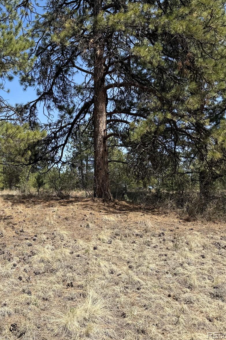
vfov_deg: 55.8
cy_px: 168
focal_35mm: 34
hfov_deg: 36.5
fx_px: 320
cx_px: 23
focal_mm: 6.76
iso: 80
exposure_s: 1/2370
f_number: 1.78
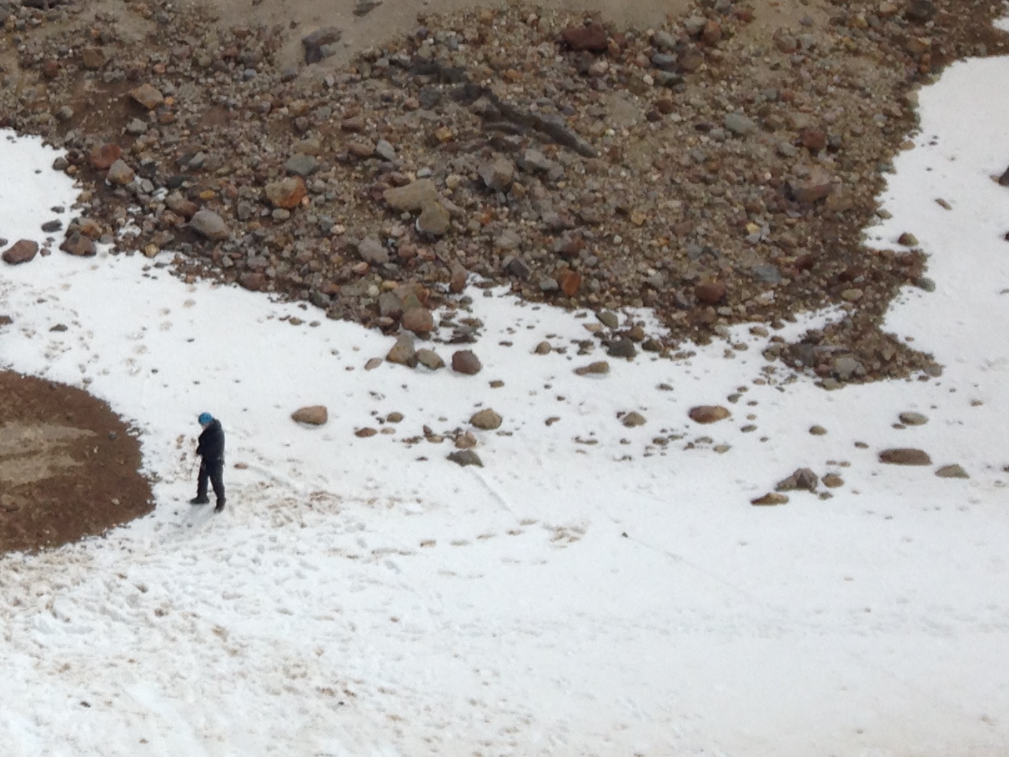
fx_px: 2595
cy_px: 86
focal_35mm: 89
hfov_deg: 20.5
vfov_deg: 16.4
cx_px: -223
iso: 50
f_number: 2.4
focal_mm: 4.12
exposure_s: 1/1938
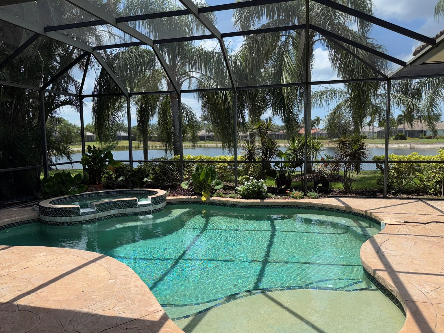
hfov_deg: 69.4
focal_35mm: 25
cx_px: 221
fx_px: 321
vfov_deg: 54.9
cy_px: 170
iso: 50
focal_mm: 6.76
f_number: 1.78
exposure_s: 1/4310
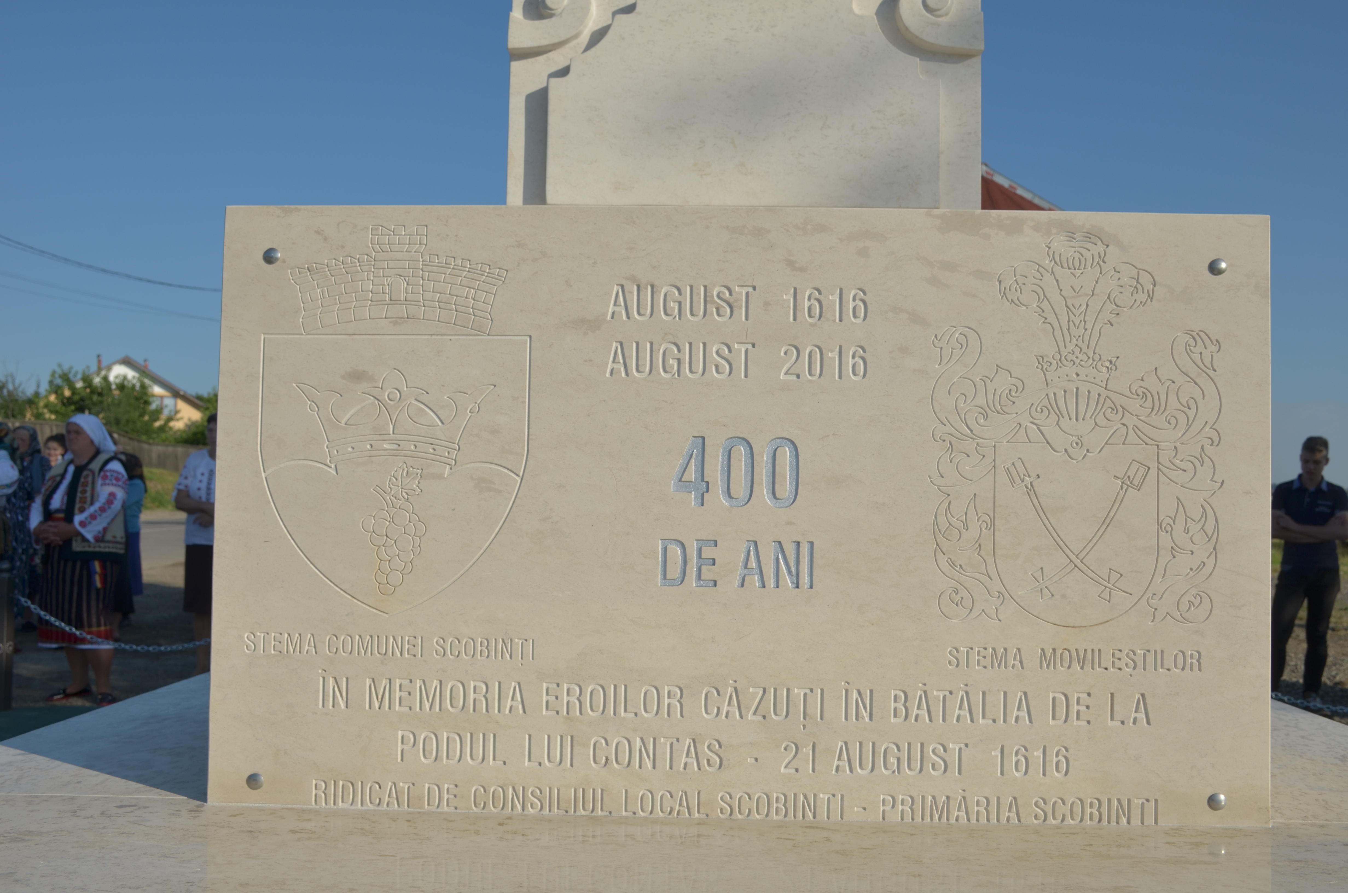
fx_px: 1233
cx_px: 674
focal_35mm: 33
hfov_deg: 57.3
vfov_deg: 39.8
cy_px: 446
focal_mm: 22
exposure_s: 1/400
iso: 100
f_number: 8
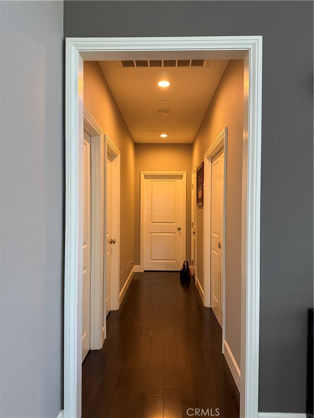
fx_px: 290
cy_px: 209
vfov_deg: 71.6
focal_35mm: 24
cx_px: 157
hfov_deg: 56.8
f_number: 1.78
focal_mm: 6.76
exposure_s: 1/60
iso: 250
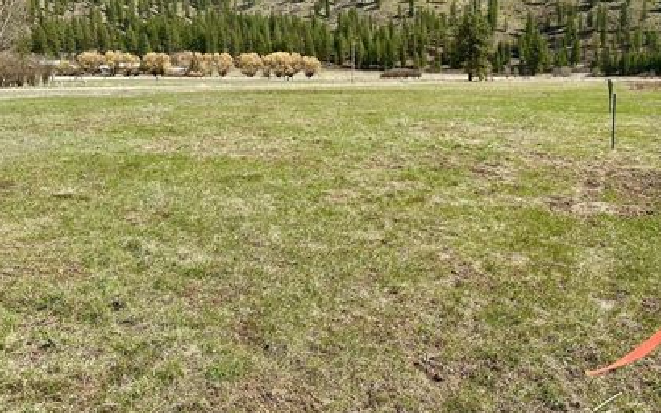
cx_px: 374
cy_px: 136
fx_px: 558
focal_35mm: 31
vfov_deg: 40.1
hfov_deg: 61.0
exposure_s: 1/4016
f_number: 1.78
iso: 80
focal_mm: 6.86
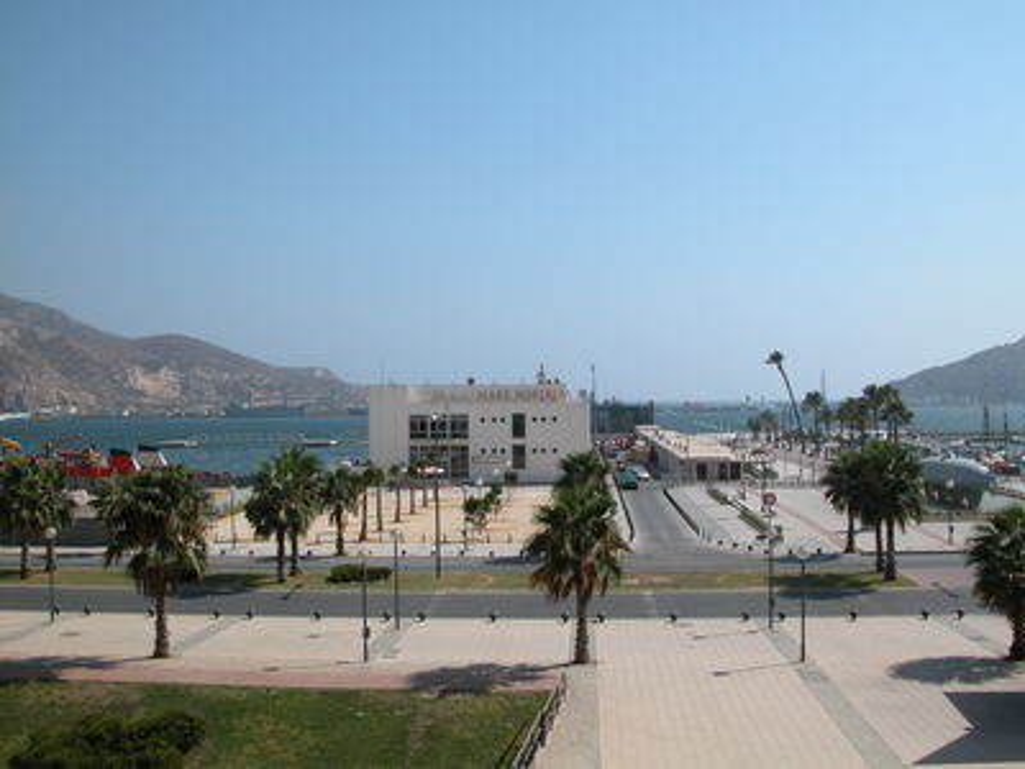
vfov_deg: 40.7
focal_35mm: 35
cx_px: 512
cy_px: 384
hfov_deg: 52.6
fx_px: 1036
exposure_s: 1/483
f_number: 7.1
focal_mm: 8.9
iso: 100
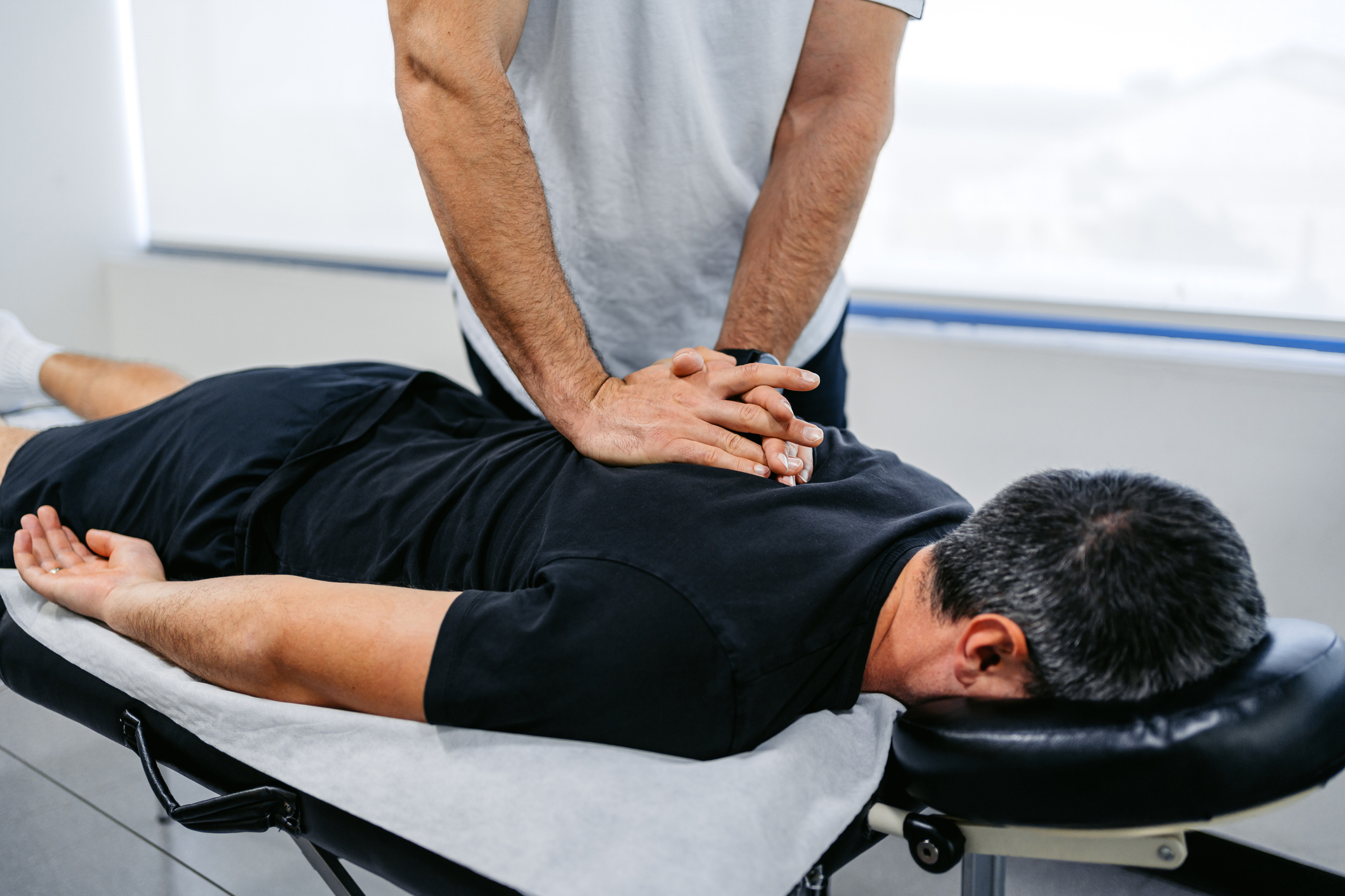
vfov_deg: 37.9
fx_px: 1308
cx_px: 672
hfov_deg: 54.4
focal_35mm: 35
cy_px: 448
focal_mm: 35
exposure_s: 1/200
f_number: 1.8
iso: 200
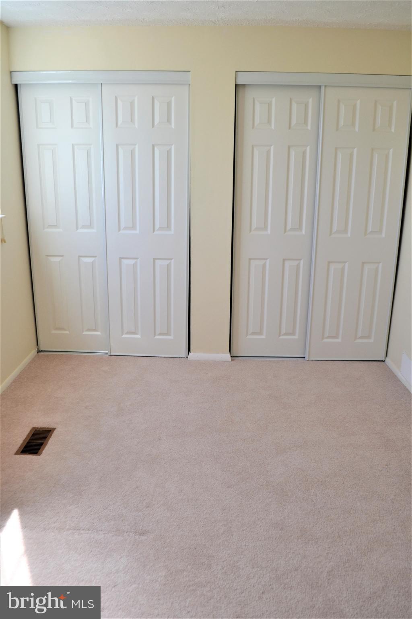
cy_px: 310
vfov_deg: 67.4
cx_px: 206
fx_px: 463
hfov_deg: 47.9
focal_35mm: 27
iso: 400
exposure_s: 1/100
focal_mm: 18
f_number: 5
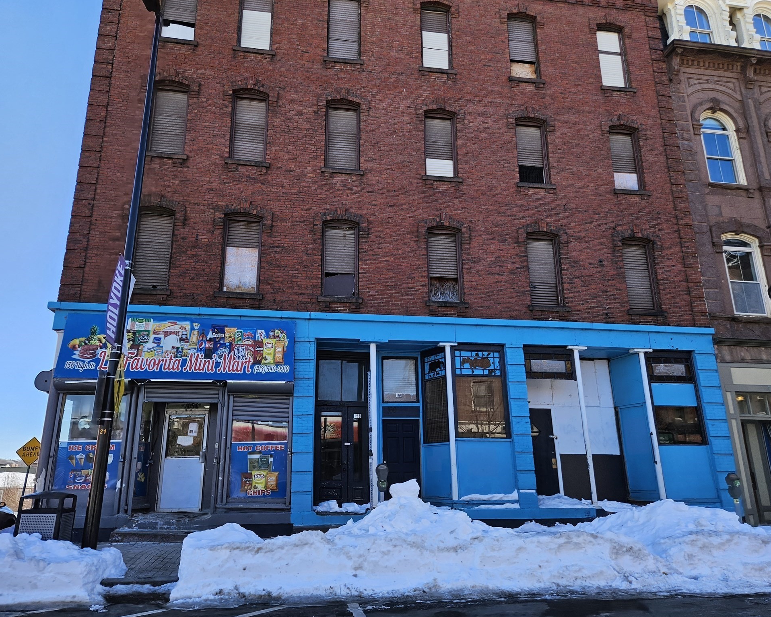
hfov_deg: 70.3
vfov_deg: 58.8
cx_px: 377
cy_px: 308
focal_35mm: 24
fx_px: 548
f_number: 1.8
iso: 25
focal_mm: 5.4
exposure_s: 1/479
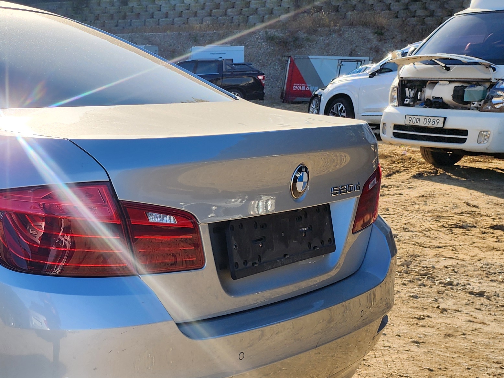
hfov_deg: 28.8
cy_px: 302
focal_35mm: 59
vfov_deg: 24.4
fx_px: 859
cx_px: -82
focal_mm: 6.4
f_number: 1.8
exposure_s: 1/580
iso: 12
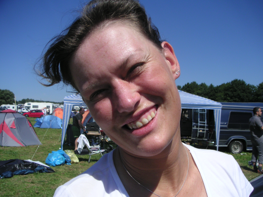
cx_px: 133
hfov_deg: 47.9
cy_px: 99
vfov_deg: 36.8
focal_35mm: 39
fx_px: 296
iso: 50
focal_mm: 6
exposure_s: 1/350
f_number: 6.7
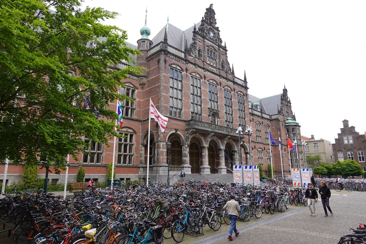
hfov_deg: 73.8
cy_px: 122
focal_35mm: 24
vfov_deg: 53.1
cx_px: 183
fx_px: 244
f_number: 5
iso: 100
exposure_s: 1/200
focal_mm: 9
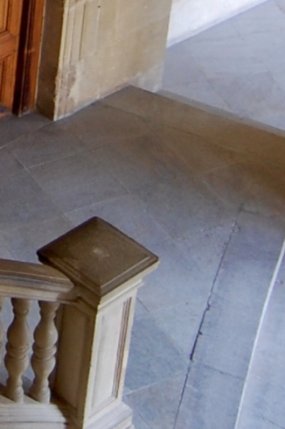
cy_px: -109
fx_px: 1677
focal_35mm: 141
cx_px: -156
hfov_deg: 9.4
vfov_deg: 14.1
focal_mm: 18
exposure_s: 1/40
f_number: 3.5
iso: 400
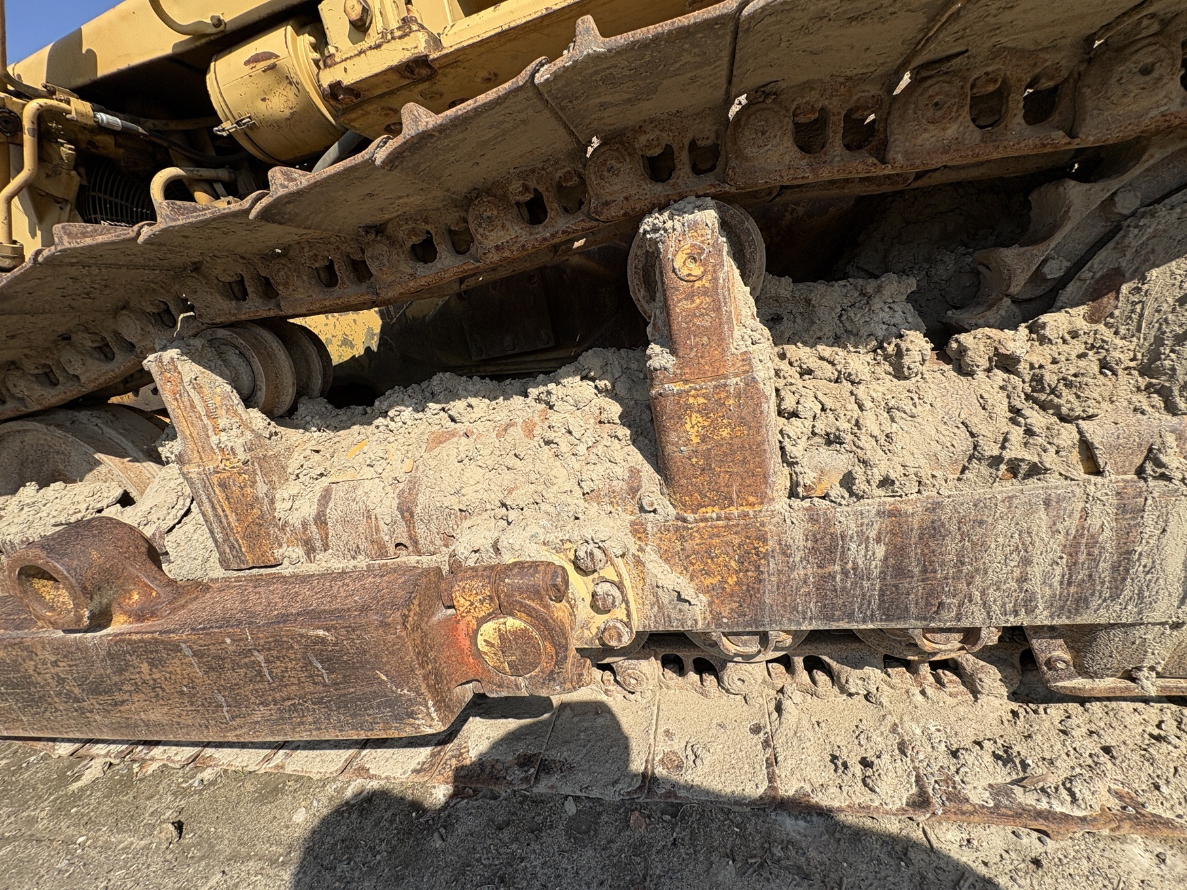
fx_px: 480
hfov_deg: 102.1
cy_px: 445
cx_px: 594
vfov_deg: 85.7
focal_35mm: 14
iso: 40
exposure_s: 1/1748
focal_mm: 2.22
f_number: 2.2
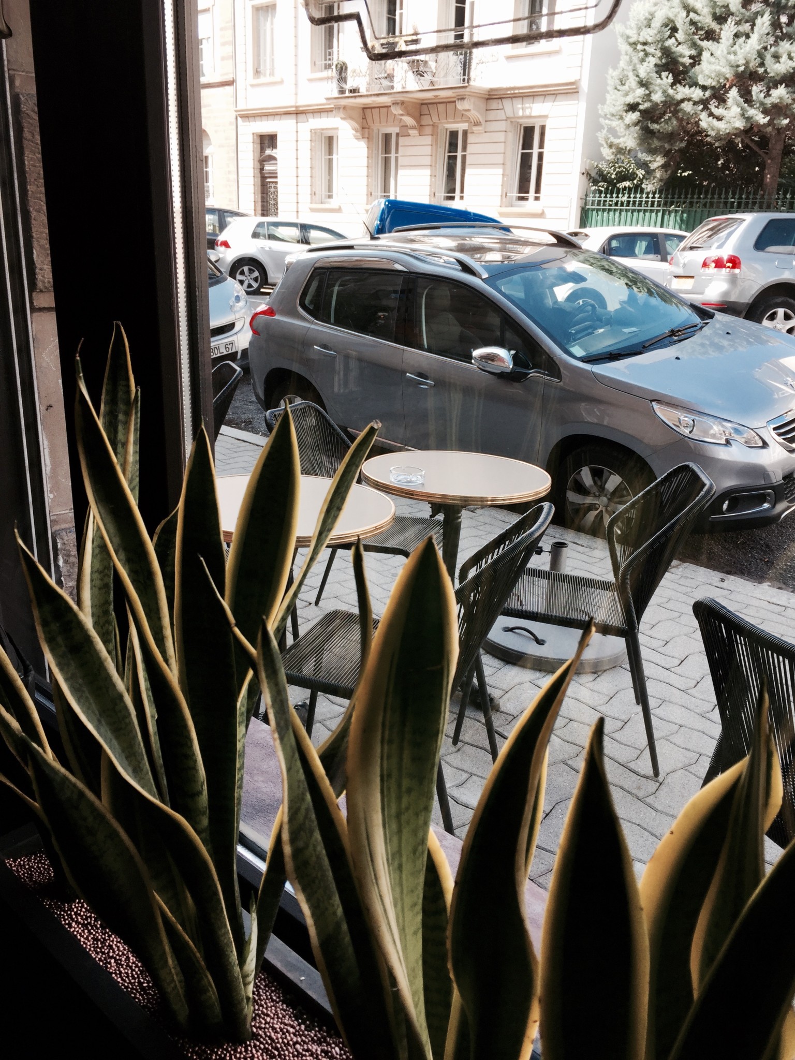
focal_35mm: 29
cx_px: 398
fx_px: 888
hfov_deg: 48.2
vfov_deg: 61.7
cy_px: 530
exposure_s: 1/204
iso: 32
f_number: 2.2
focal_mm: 4.15
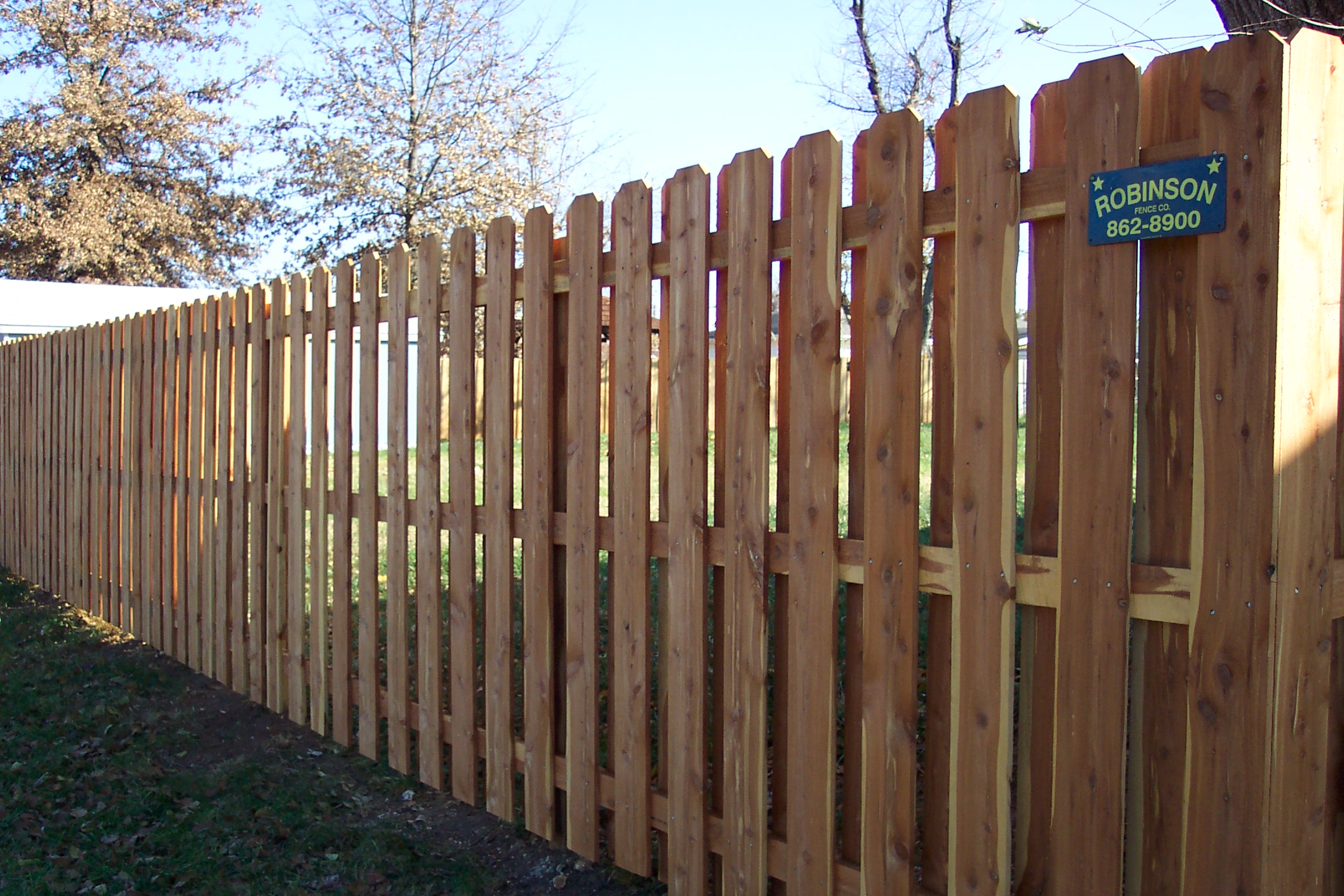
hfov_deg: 50.7
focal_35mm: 38
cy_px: 448
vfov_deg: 35.1
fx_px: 1419
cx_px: 672
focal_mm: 8
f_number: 2.8
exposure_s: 1/500
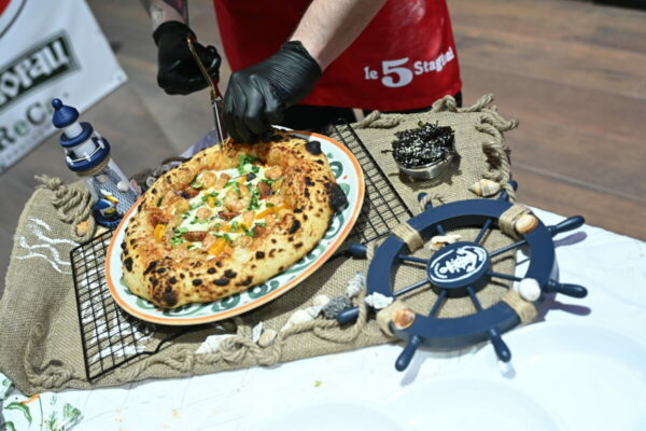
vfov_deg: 27.0
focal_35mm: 50
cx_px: 323
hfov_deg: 39.6
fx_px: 897
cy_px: 216
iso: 2500
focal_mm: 50
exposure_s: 1/100
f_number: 4
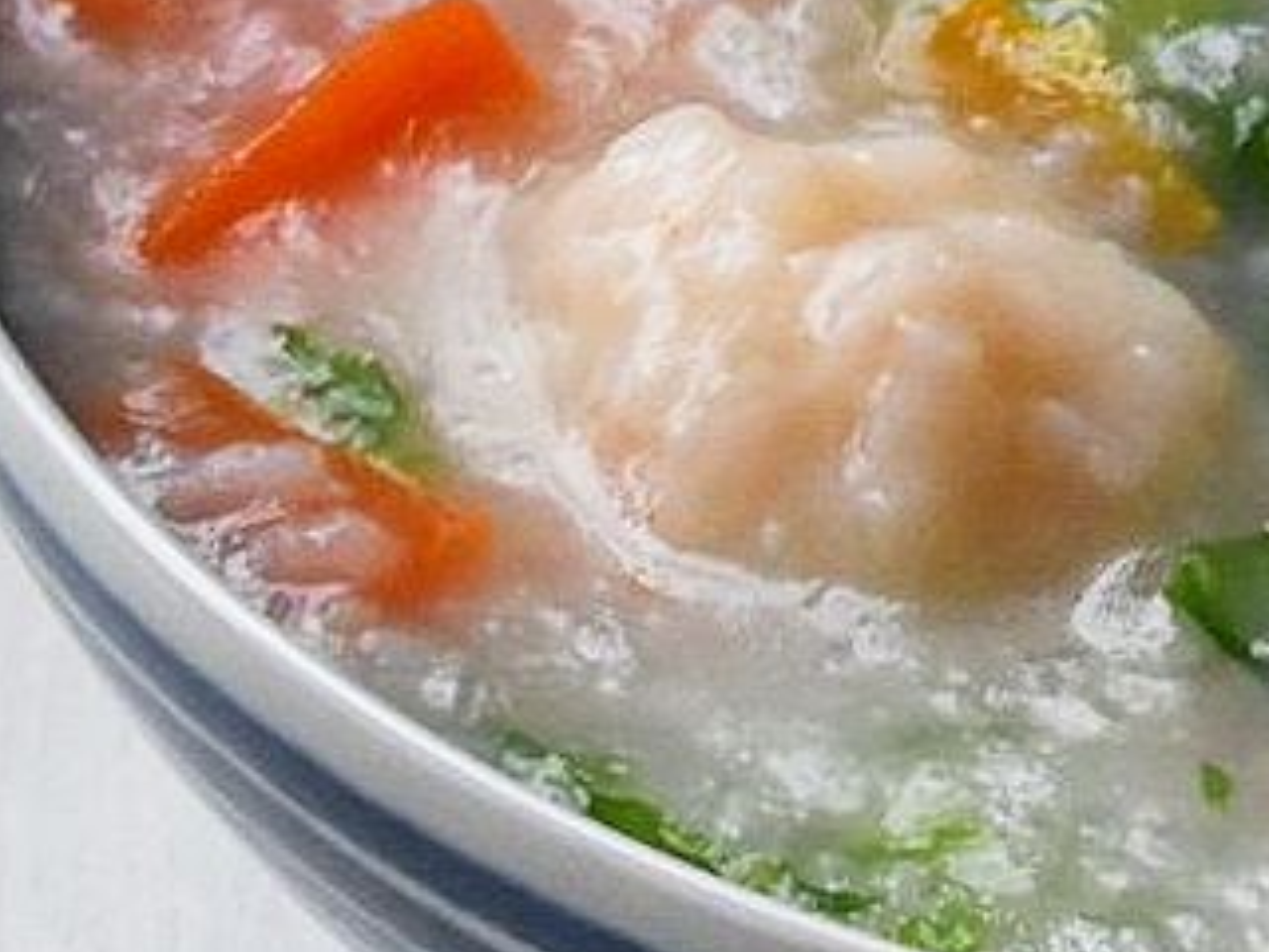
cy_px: -432
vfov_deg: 3.6
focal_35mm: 409
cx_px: 2336
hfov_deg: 4.8
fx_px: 15011
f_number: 5.6
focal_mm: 55
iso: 1000
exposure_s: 1/100
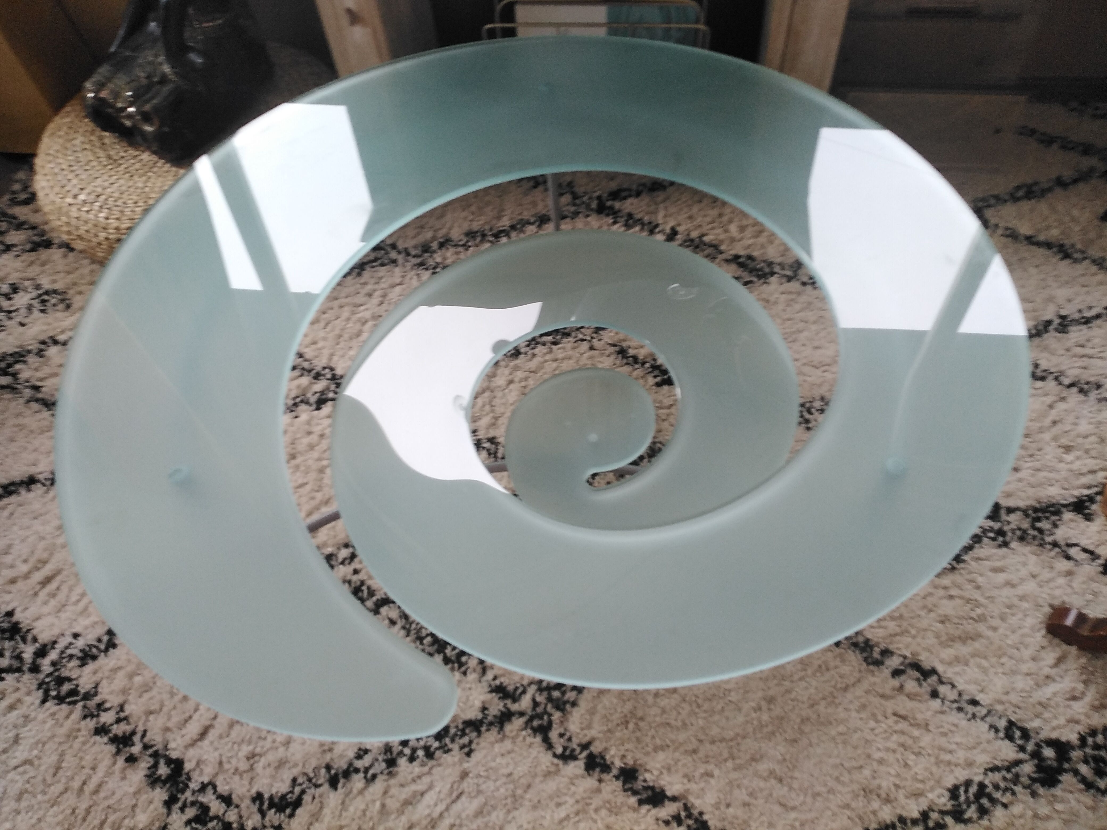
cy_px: 415
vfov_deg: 53.1
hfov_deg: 67.3
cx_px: 554
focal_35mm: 26
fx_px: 831
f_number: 1.8
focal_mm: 3.62
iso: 134
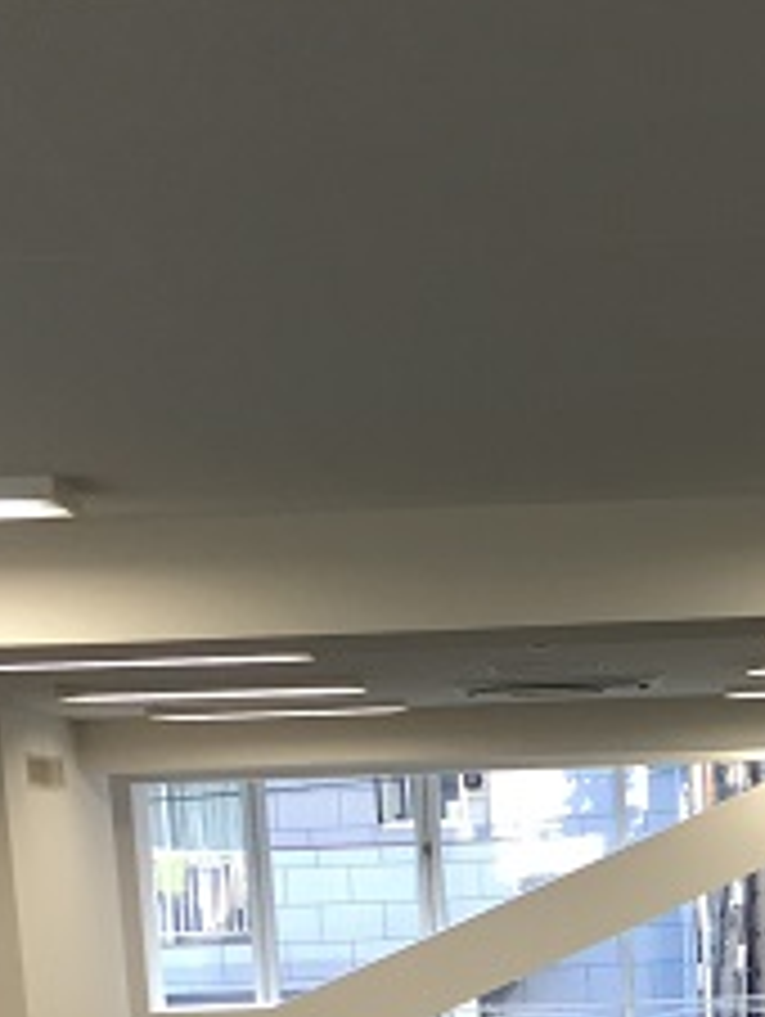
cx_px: 634
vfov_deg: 21.4
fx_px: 2412
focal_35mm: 82
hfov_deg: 17.8
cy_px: 1346
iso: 32
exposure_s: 1/40
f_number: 2.2
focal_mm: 4.15
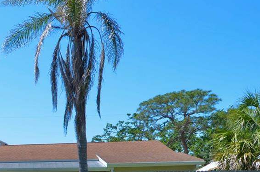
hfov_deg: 18.8
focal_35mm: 102
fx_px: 735
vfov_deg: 13.1
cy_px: 181
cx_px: -67
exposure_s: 1/250
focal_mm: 24
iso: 100
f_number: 8
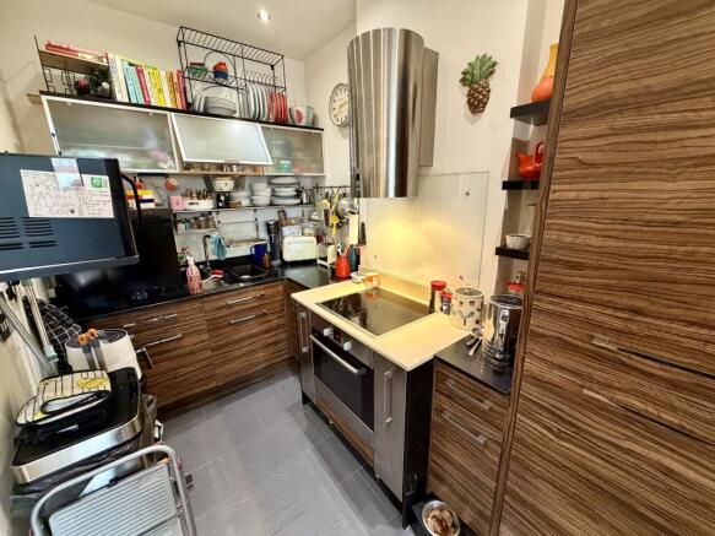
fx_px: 289
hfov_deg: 102.1
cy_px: 268
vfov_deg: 85.7
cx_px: 358
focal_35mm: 14
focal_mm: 2.22
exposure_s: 1/50
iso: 500
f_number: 2.2
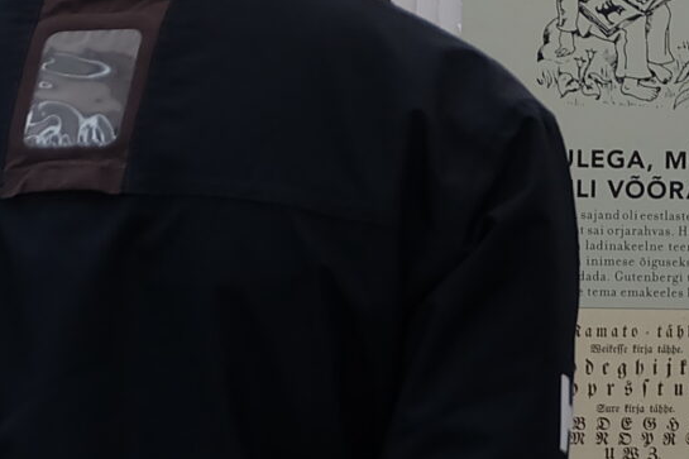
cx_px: 1373
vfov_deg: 4.9
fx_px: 5395
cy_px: 166
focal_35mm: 282
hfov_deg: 7.1
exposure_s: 1/60
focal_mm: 40.2
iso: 500
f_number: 5.3
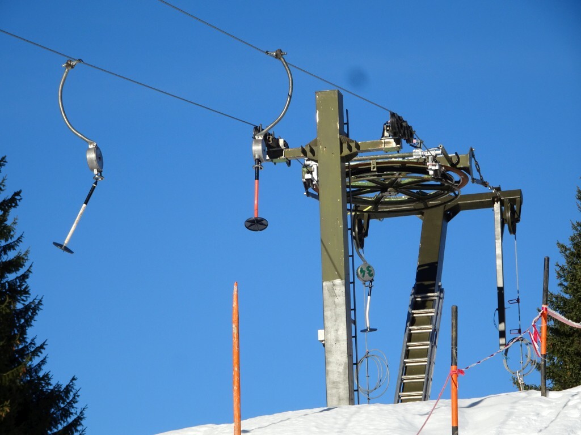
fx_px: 2736
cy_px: 218
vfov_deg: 9.1
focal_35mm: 163
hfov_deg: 12.1
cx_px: 290
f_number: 5.6
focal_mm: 27.93
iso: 80
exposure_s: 1/500
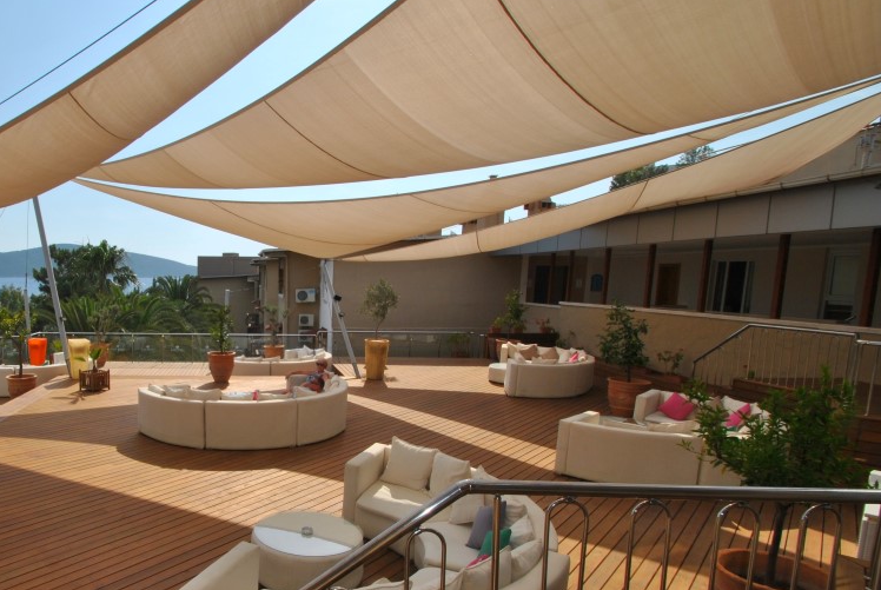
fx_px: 564
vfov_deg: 54.7
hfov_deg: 72.4
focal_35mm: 23
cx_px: 256
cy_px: 366
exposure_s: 1/200
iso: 100
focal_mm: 10
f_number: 13
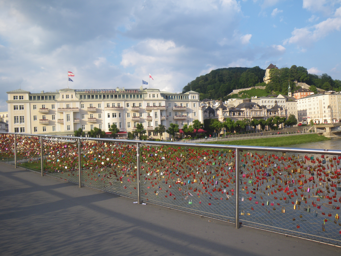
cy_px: 128
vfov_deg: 49.7
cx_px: 170
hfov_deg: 63.4
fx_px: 276
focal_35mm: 28
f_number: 4.2
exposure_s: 1/160
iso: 50
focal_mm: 5
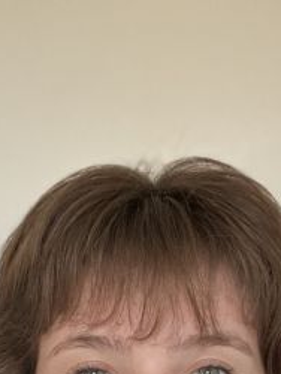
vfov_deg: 24.5
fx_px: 778
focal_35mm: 72
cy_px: 447
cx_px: 139
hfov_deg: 20.5
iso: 200
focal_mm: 2.71
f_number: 2.2
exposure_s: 1/60
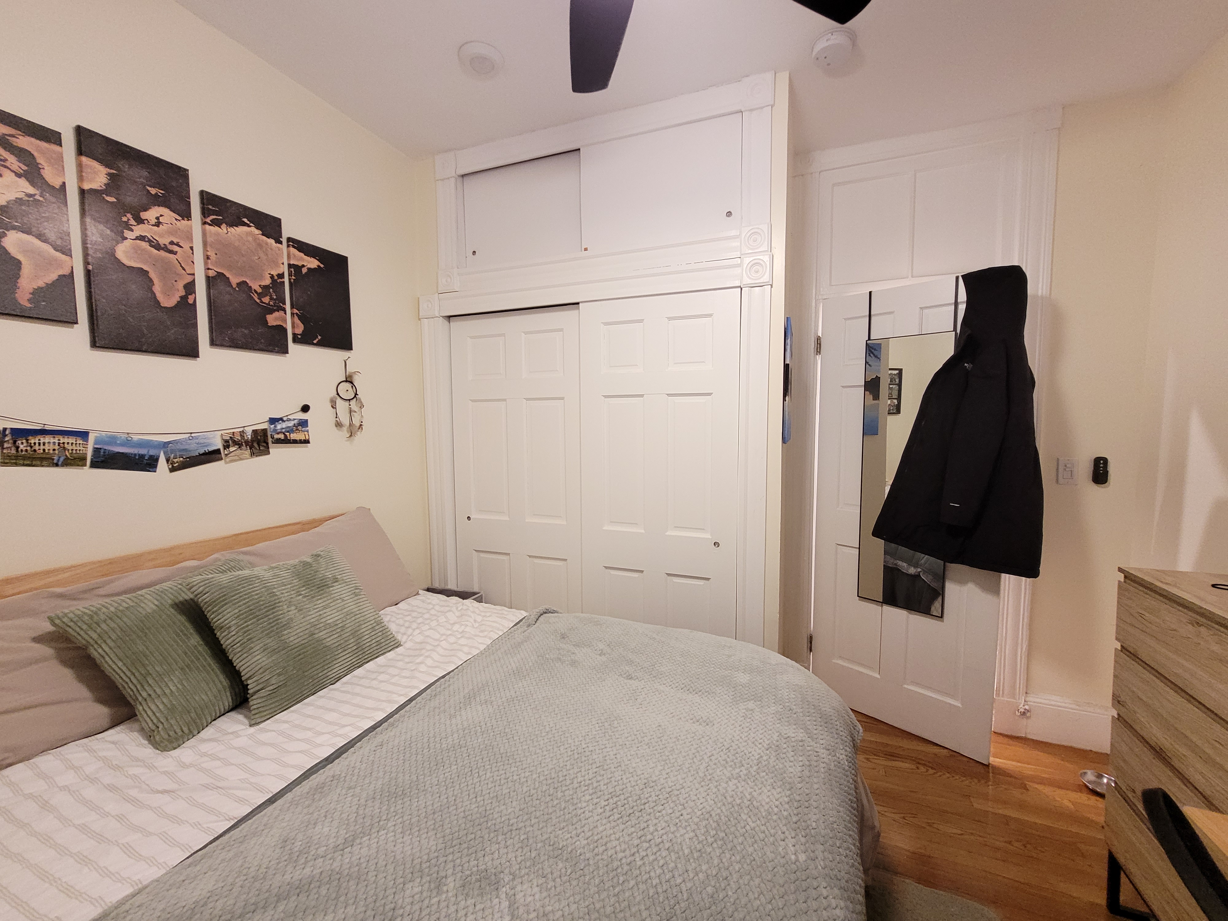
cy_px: 460
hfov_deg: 106.2
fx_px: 461
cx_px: 614
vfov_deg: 89.9
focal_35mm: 13
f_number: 2.2
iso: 400
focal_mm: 1.74
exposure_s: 1/29
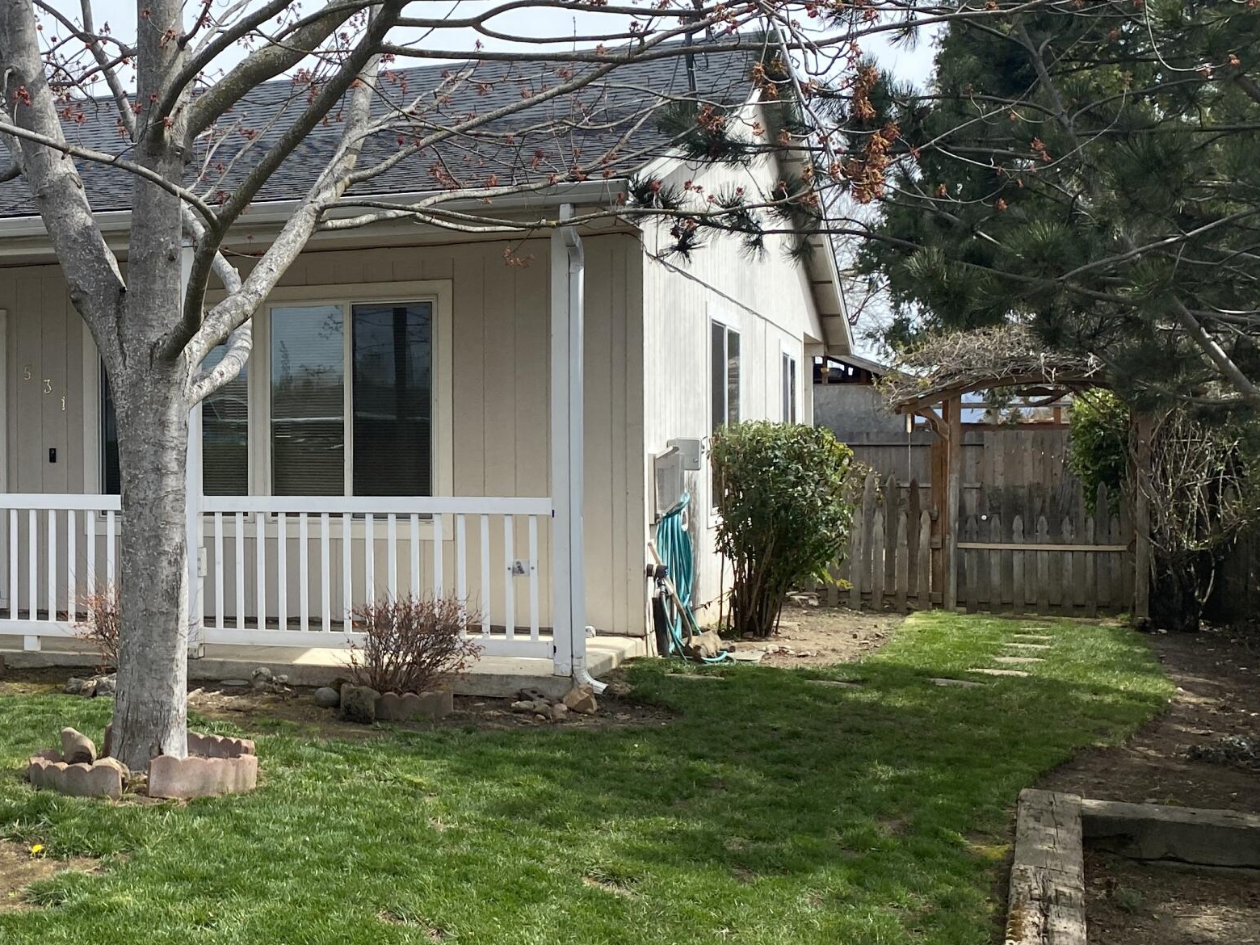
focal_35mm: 50
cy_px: 453
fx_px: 1820
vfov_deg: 29.1
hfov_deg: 36.4
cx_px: 194
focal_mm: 4.25
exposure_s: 1/2183
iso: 32
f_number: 1.8
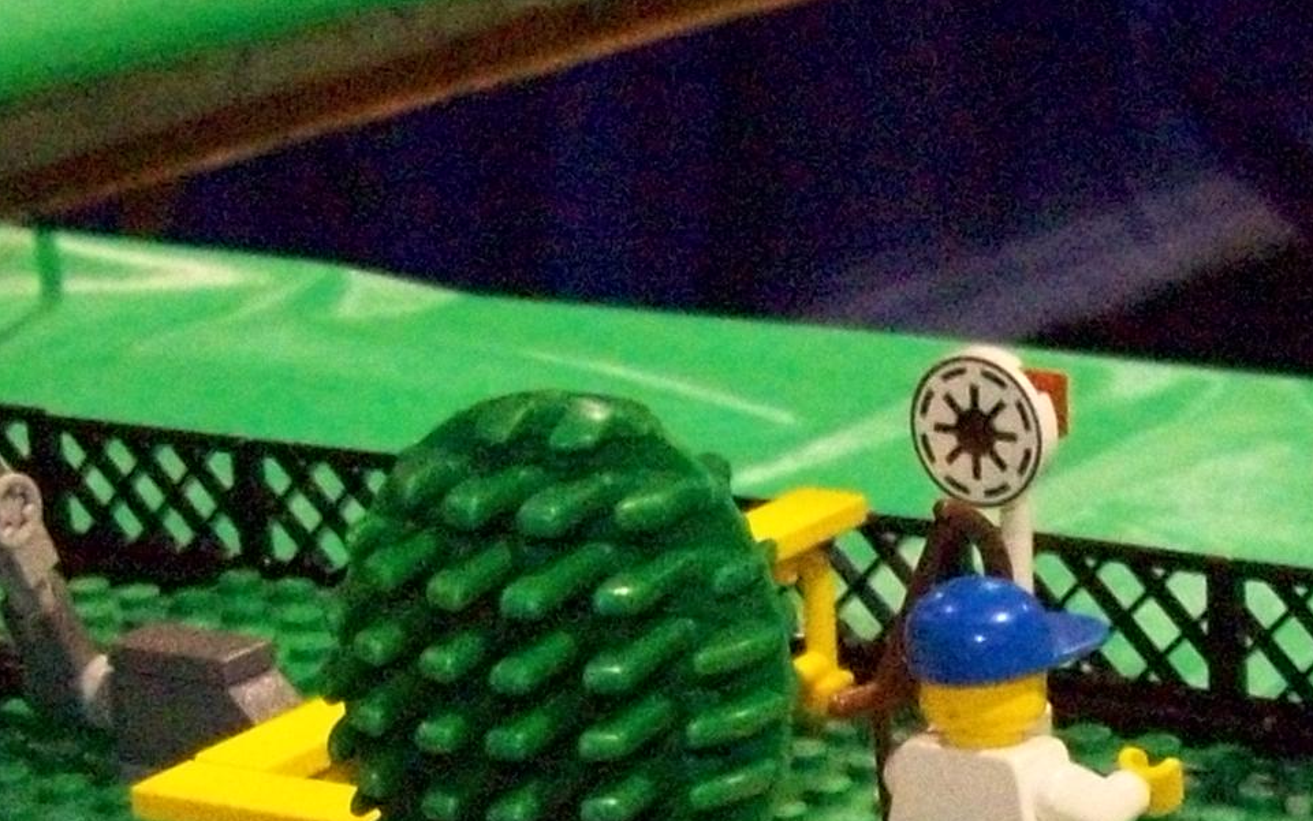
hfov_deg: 18.3
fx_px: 4044
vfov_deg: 11.3
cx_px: 1059
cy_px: 1038
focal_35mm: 113
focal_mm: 6
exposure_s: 1/128
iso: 800
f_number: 2.7
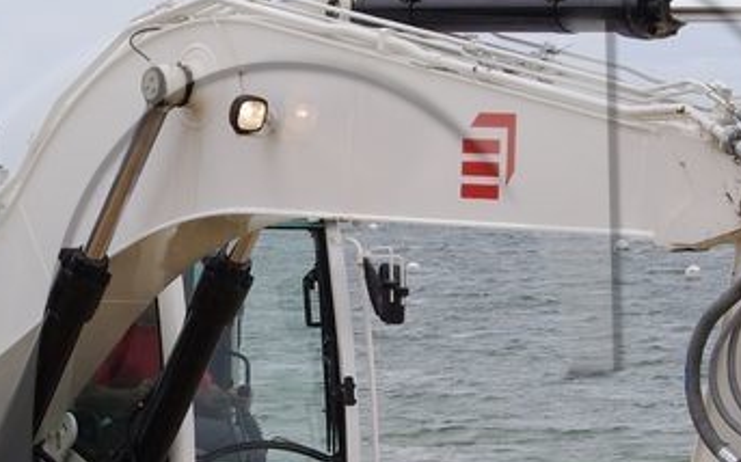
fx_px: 5753
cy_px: 484
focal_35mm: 285
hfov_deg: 7.4
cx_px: 285
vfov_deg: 4.6
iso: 400
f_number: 9
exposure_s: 1/800
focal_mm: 50
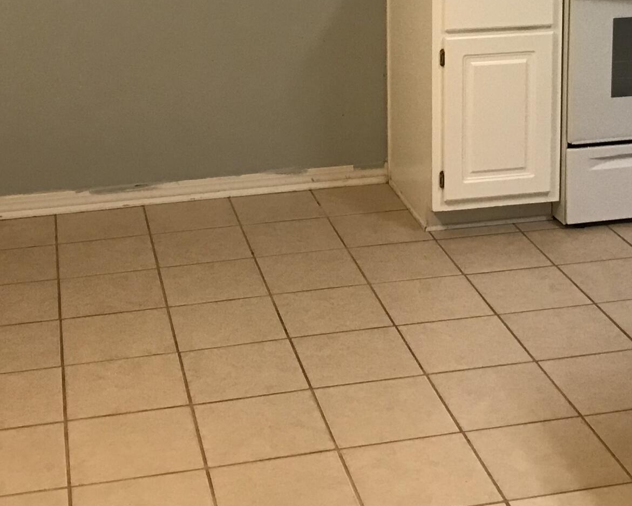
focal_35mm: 70
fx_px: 1309
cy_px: 5
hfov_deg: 27.1
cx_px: 386
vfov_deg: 21.1
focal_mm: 3.99
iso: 80
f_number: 1.8
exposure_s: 1/16
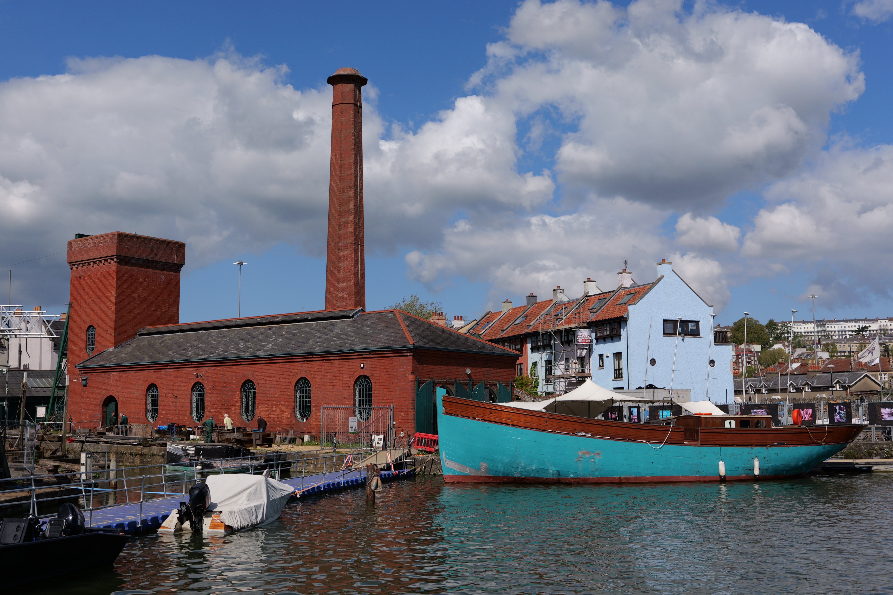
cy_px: 298
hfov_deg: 48.5
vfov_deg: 33.4
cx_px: 446
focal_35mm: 40
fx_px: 992
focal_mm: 40
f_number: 6.3
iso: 200
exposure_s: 1/1600
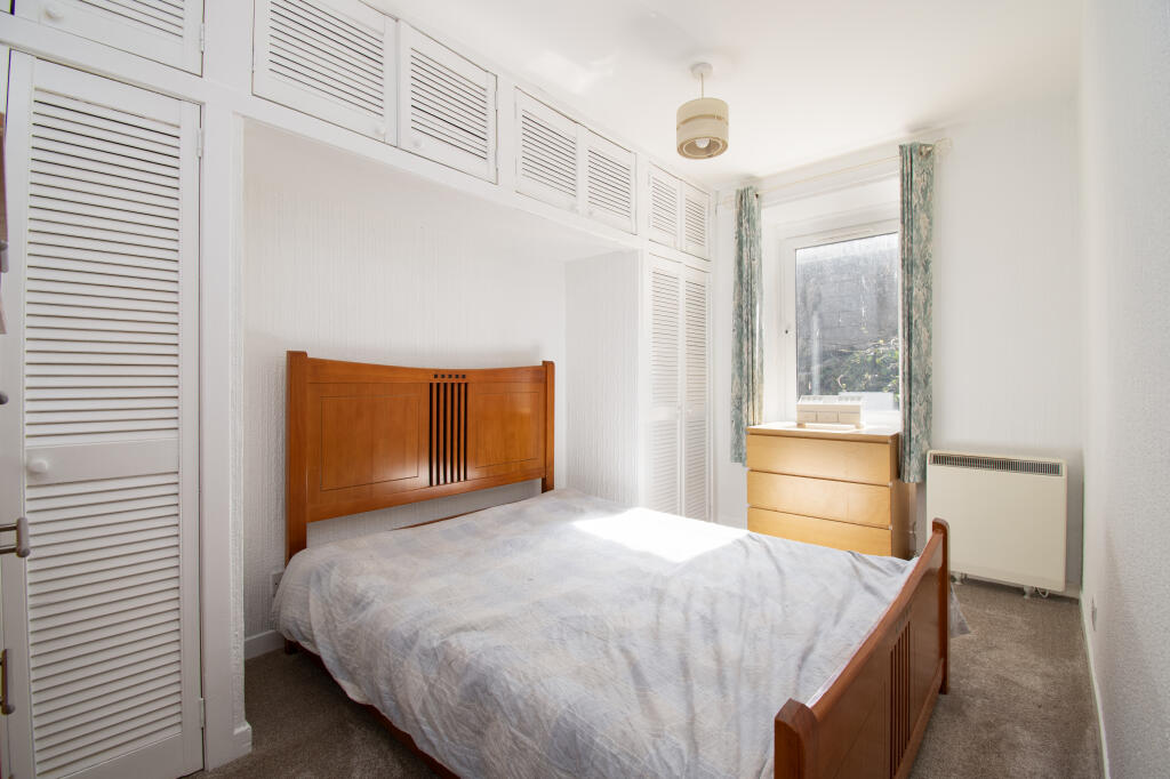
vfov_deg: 77.3
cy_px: 390
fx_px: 487
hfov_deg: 100.4
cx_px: 585
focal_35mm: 15
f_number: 9
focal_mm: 10
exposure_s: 1/25
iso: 200
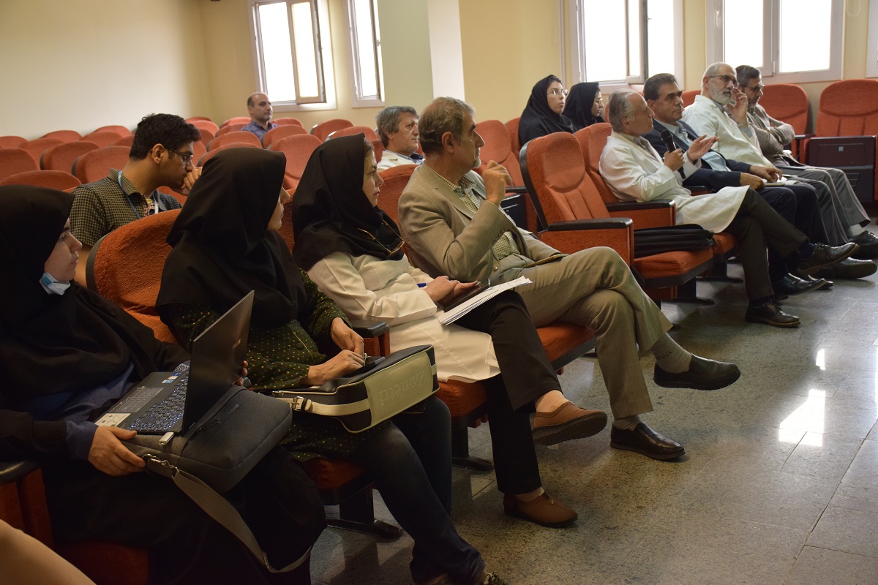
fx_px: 1097
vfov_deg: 29.9
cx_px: 439
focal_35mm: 45
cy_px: 292
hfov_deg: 43.6
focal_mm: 30
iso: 800
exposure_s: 1/90
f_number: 4.8
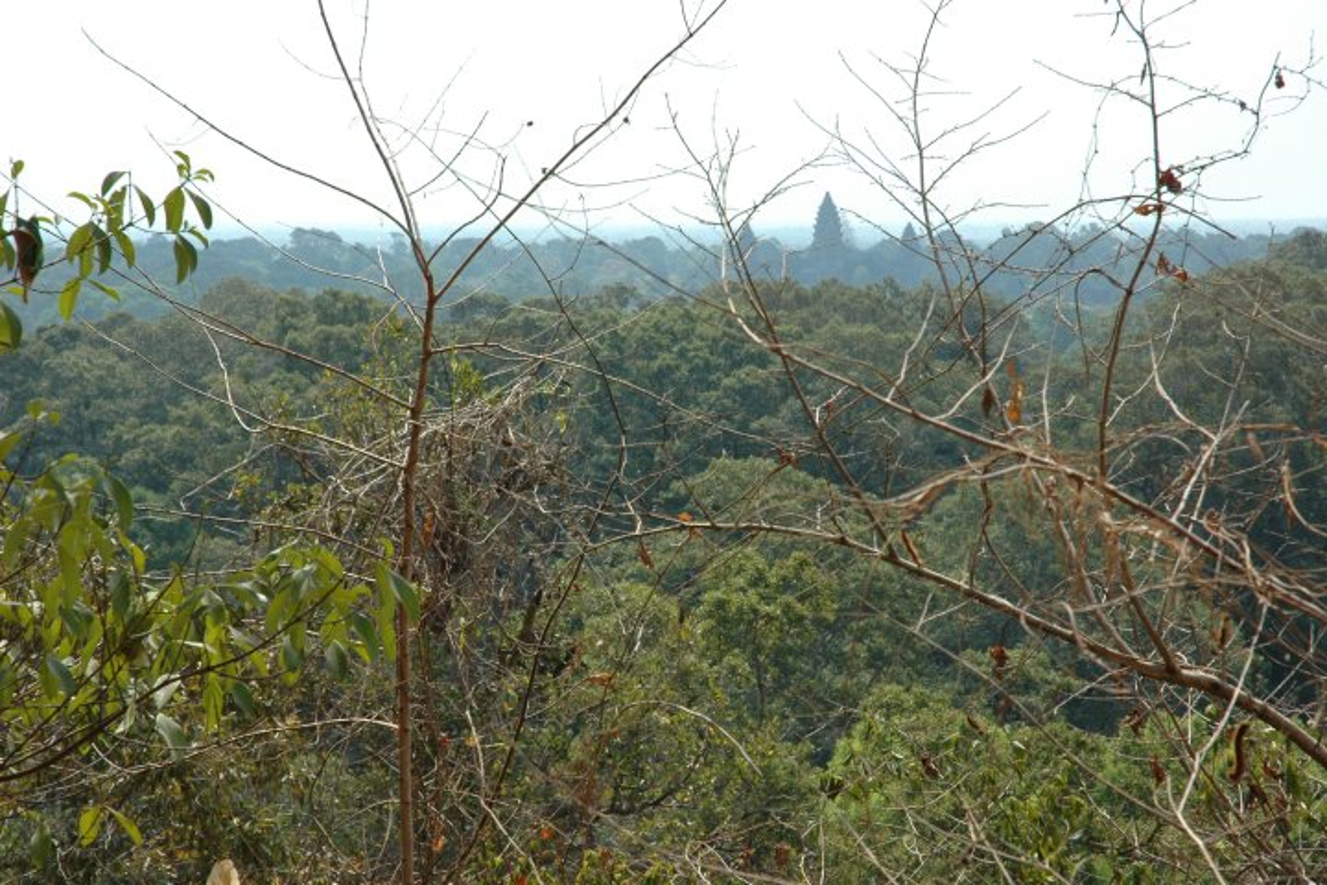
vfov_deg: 13.0
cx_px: 664
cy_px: 442
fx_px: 3870
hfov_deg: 19.5
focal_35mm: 105
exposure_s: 1/320
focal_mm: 70
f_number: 9
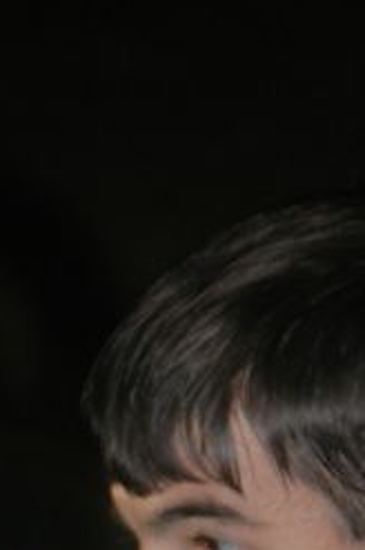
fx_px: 10446
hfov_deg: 2.0
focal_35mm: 685
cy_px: 1006
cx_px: 125
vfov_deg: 3.0
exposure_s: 1/60
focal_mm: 110
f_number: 5.6
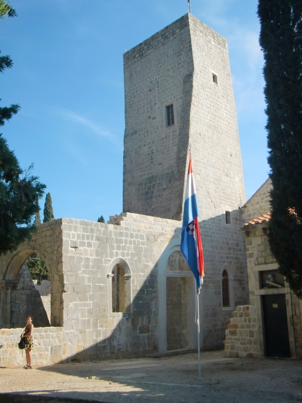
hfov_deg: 37.7
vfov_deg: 49.0
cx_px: 151
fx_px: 442
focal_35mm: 38
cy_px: 202
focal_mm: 6.66
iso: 100
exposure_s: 1/200
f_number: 8.9
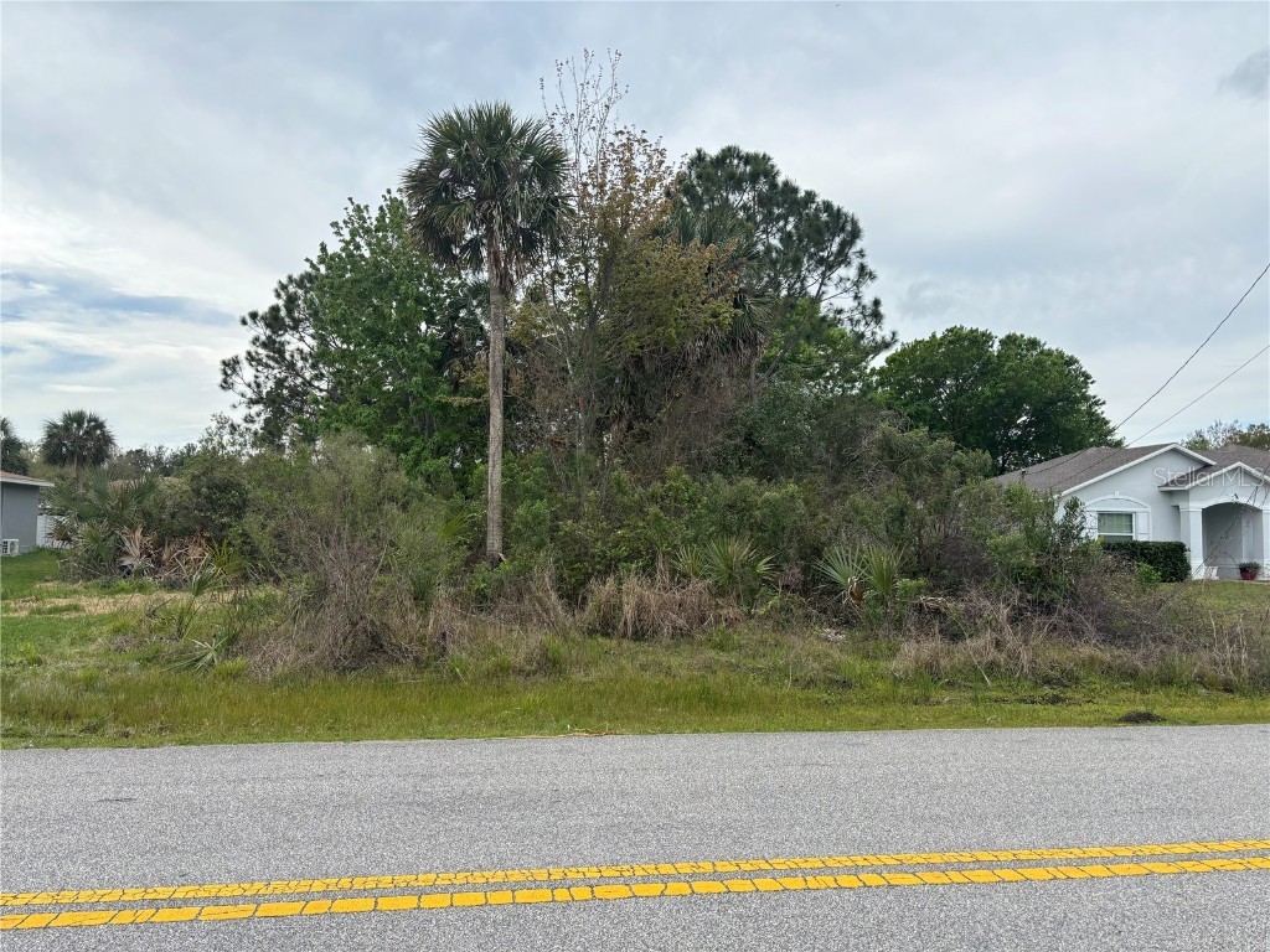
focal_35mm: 26
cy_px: 476
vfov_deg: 53.1
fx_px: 954
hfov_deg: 67.3
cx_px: 635
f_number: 1.6
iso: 50
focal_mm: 5.96
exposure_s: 1/3205
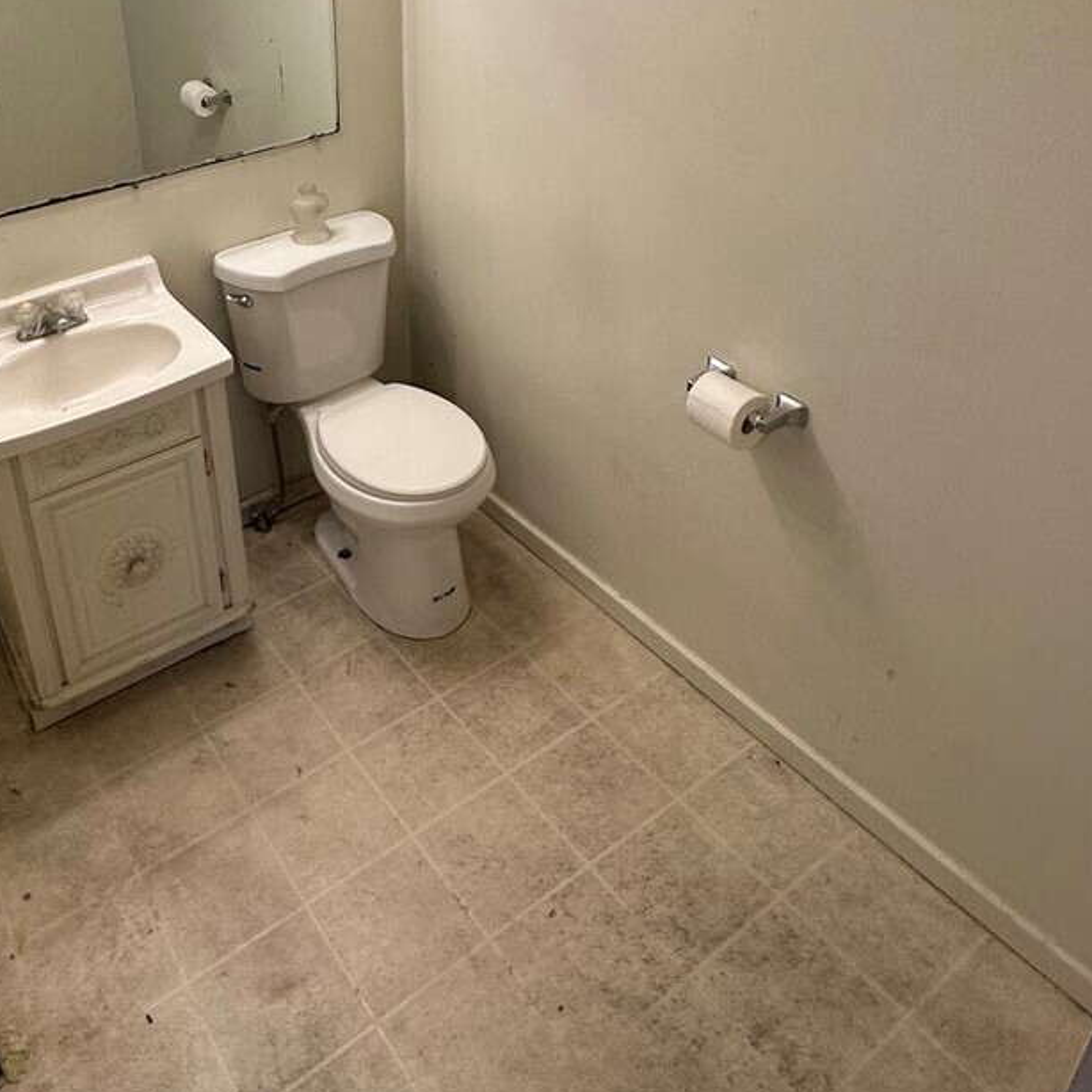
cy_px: 235
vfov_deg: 52.4
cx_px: 350
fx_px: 1035
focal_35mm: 29
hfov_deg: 54.3
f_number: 2.2
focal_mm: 2.22
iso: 80
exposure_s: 1/120
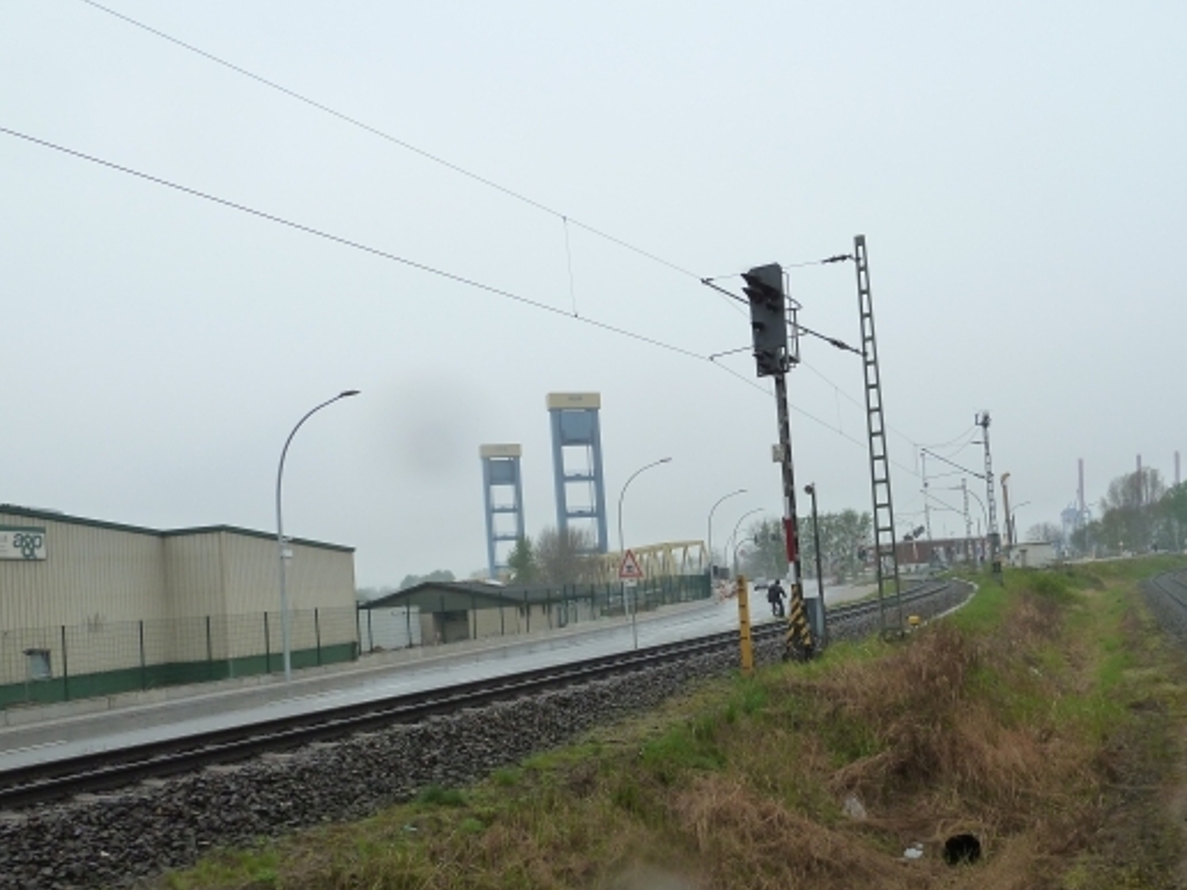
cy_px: 545
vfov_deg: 45.1
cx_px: 709
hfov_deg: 57.9
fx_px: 1063
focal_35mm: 31
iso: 125
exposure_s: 1/400
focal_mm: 4.1
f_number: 4
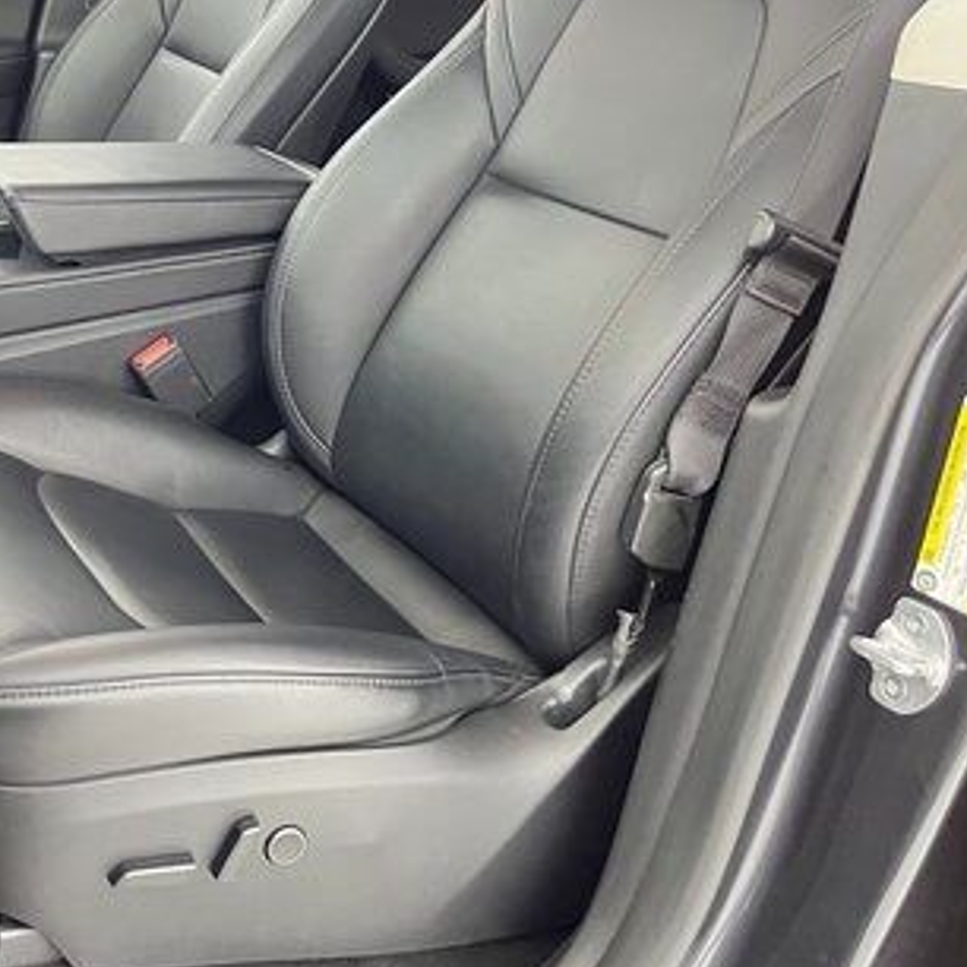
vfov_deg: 34.7
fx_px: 1517
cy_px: 250
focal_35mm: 48
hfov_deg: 33.9
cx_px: 145
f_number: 1.6
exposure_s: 1/30
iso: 640
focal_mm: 5.1
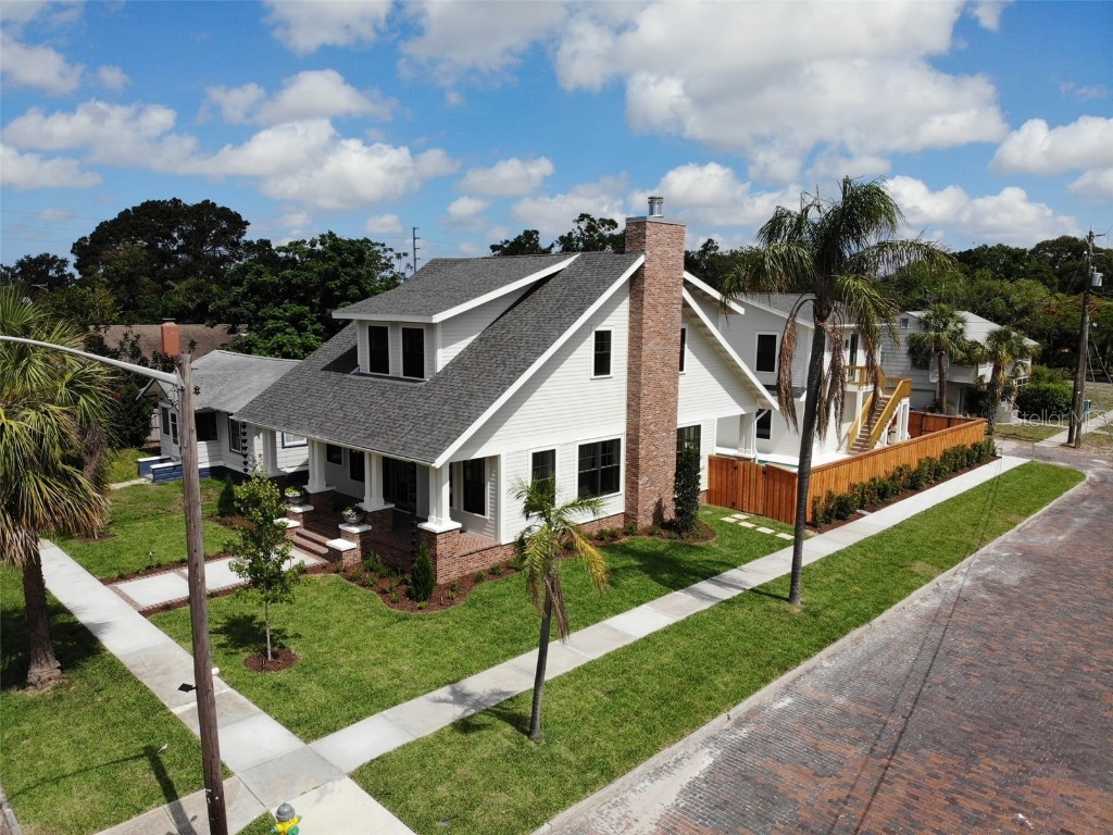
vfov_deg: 56.8
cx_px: 556
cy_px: 418
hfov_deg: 71.6
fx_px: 772
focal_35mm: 24
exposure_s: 1/1496
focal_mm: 4.5
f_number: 2.8
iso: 101
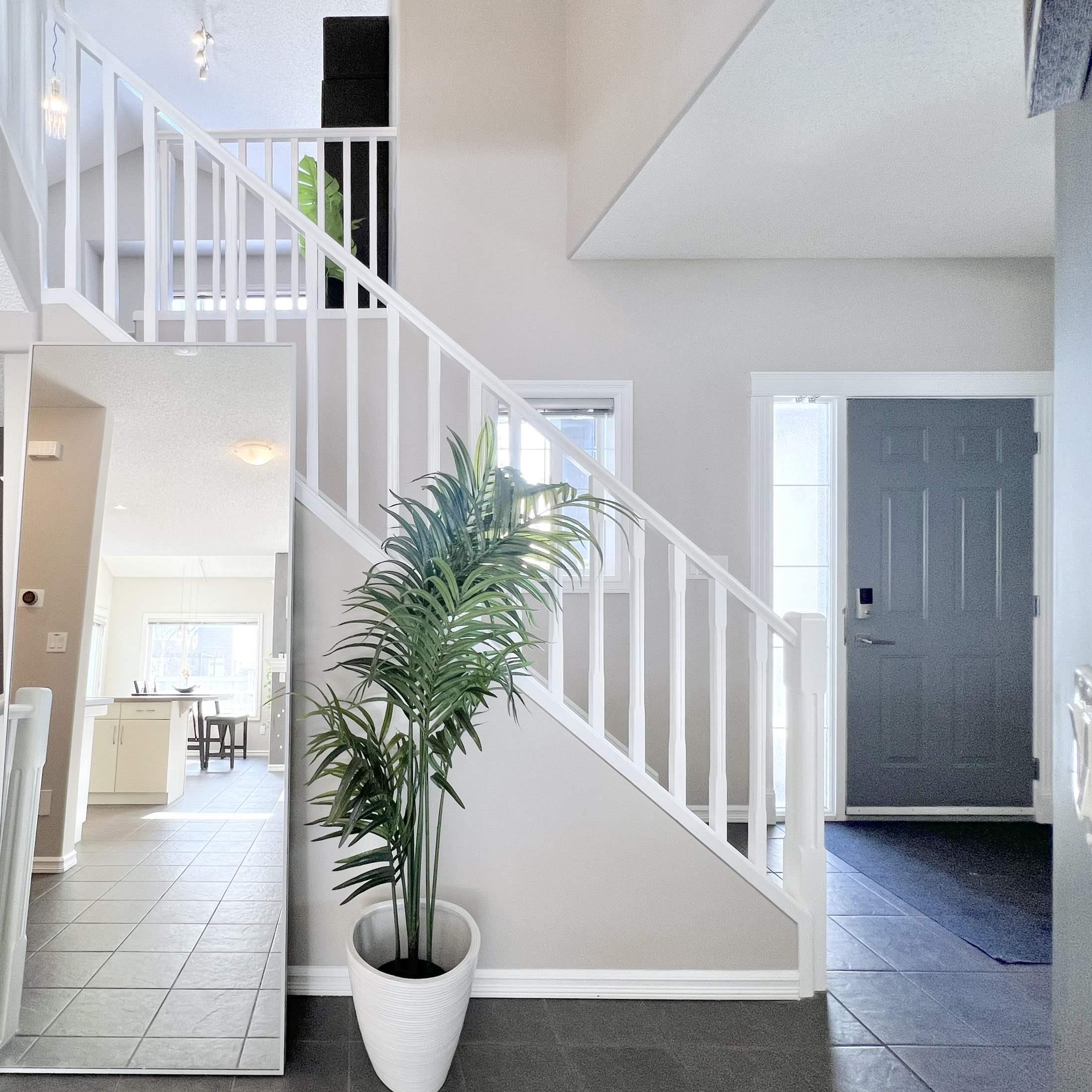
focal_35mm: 16
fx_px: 571
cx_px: 346
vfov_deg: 87.4
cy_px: 563
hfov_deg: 83.8
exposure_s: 1/120
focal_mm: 1.57
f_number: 1.8
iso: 100
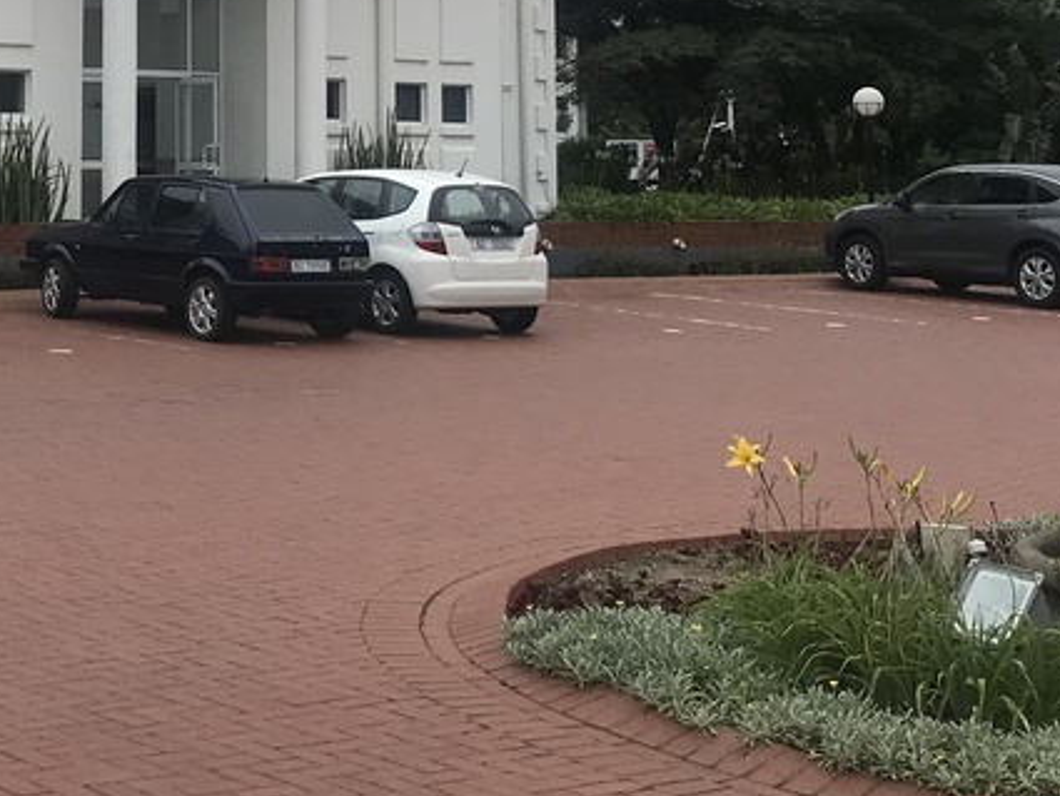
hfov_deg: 23.9
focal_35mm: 79
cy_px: -52
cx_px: 60
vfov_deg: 18.1
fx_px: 2420
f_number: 1.8
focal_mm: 3.99
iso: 20
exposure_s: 1/1597
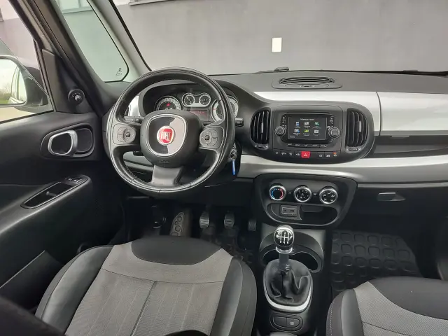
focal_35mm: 23
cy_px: 168
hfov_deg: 73.9
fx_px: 298
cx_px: 224
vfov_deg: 58.9
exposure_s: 1/202
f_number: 1.8
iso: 100
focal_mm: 5.56
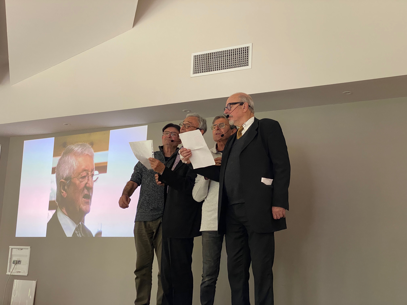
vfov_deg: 28.0
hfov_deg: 36.8
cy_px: 152
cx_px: 204
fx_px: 611
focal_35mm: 52
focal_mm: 6
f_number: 2
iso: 160
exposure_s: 1/50
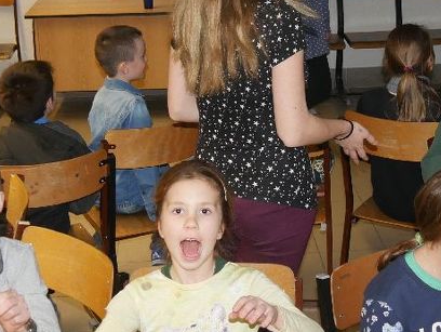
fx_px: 931
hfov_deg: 26.6
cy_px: 93
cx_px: 264
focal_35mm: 73
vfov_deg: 20.1
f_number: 3.5
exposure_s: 1/125
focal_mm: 14
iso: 800
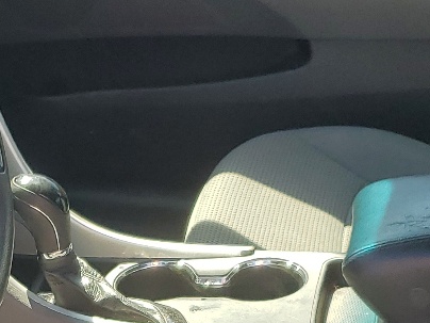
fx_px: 1279
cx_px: 68
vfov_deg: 13.7
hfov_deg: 18.8
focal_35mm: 103
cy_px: 443
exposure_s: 1/588
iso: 50
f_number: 1.5
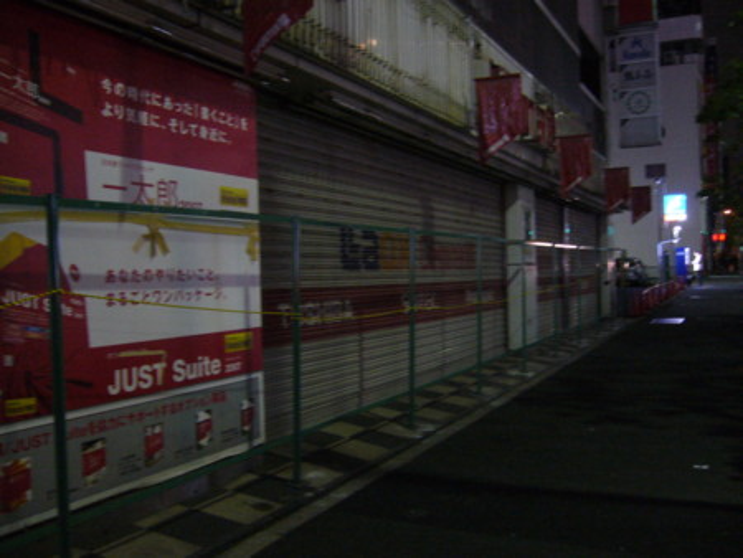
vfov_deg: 40.7
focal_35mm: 35
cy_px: 279
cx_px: 372
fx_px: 752
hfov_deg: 52.6
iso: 200
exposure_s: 1/8
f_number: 2.8
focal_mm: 5.8
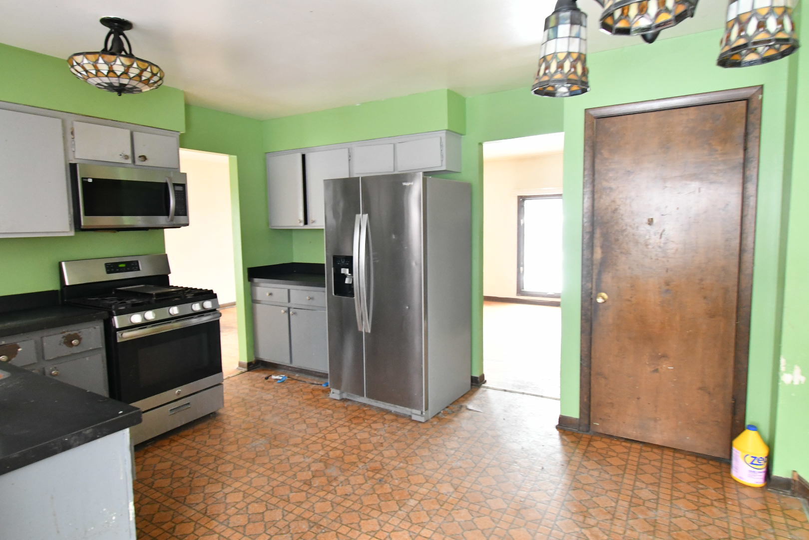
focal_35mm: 20
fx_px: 449
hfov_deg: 84.0
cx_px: 404
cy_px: 270
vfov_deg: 61.9
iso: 2000
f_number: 6.3
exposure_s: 1/15
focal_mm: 10
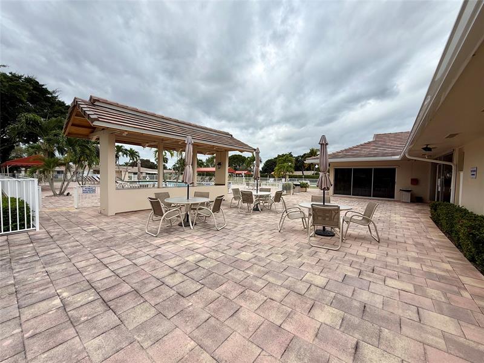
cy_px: 182
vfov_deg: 85.7
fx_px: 196
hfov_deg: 102.1
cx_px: 242
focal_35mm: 14
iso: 20
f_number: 2.2
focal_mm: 2.22
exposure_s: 1/672
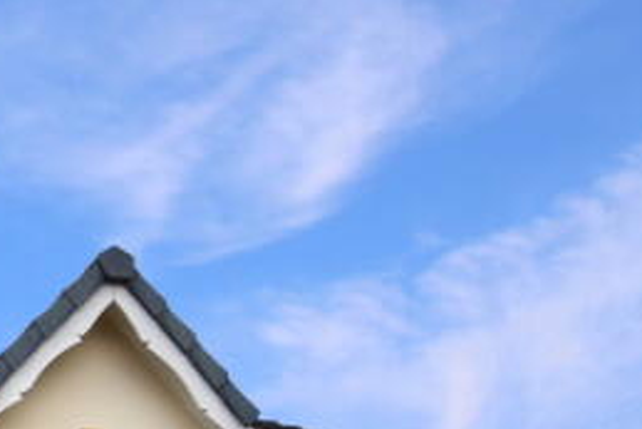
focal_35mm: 83
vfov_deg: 14.8
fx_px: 1481
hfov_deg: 21.6
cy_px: 723
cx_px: -233
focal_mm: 14
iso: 180
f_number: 8
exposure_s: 1/250
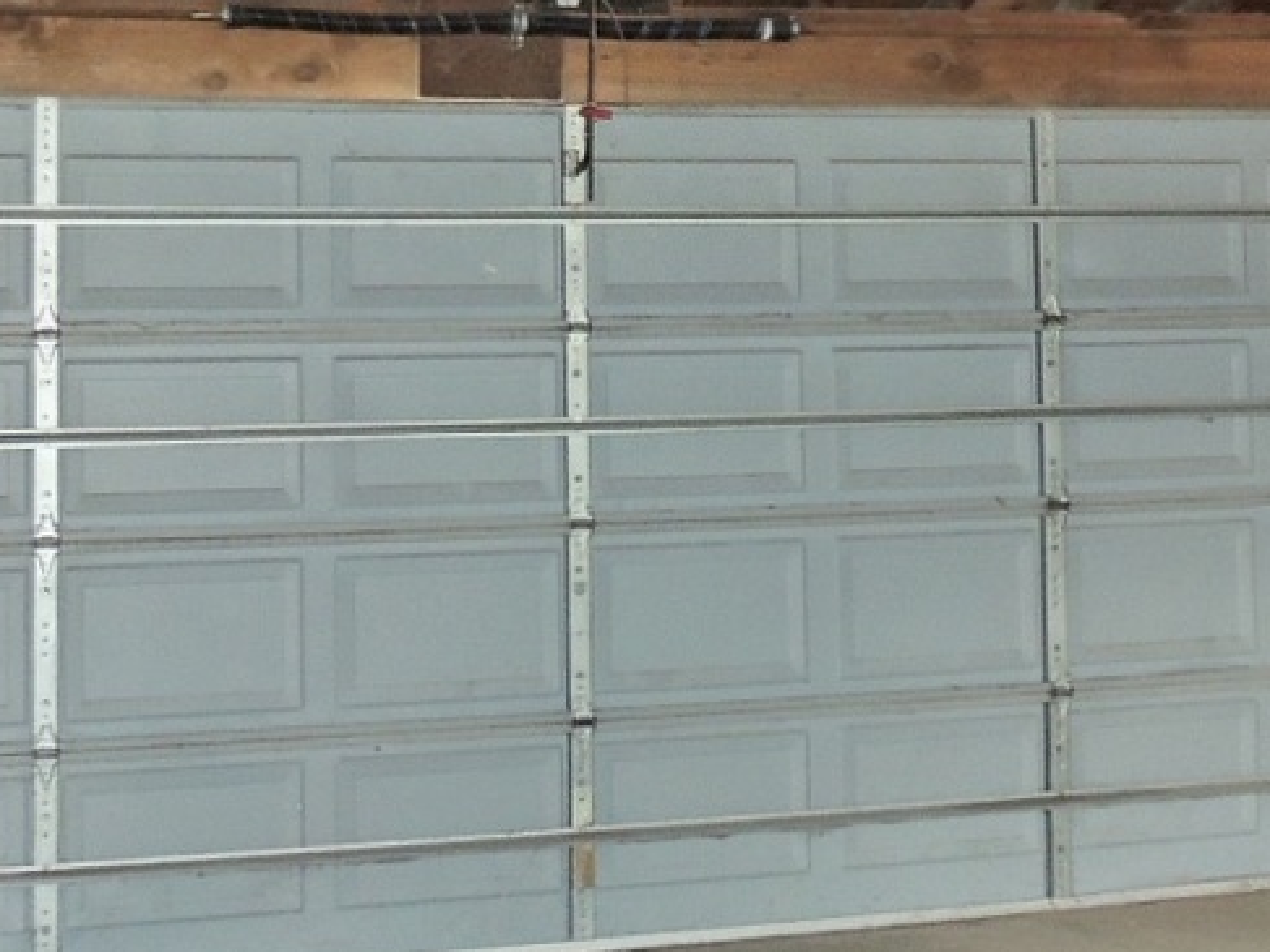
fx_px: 2604
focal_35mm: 71
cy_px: 167
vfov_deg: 20.4
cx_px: 707
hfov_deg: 27.4
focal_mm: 4.3
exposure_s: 1/30
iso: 360
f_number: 3
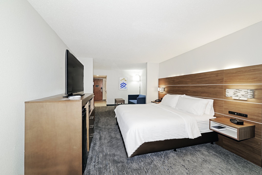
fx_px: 109
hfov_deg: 100.4
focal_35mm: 15
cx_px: 131
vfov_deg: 77.4
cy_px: 88
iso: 200
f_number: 8
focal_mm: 15
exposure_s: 1/2.5
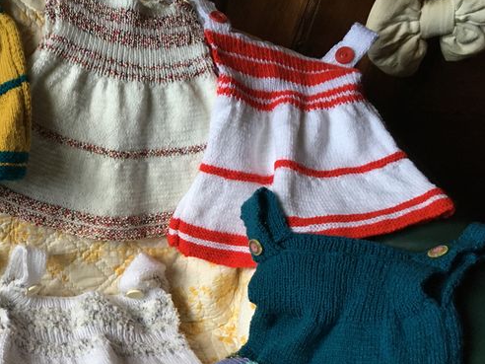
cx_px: 19
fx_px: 827
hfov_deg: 30.7
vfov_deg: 24.3
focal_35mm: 59
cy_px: 310
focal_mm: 4.15
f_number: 2.2
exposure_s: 1/33
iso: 125
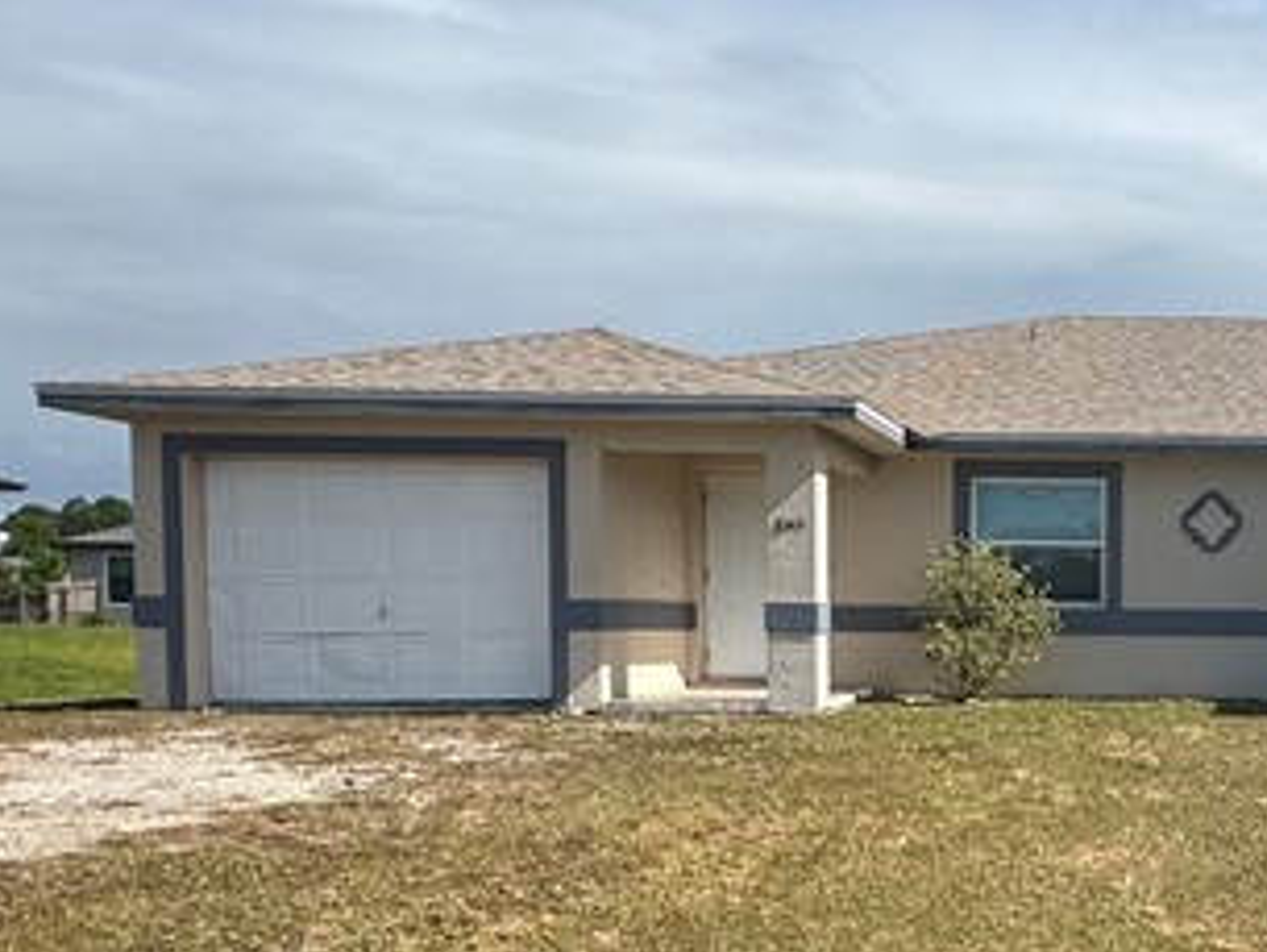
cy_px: 728
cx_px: 1259
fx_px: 1721
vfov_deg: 30.3
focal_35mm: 47
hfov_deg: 36.5
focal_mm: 2.22
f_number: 2.2
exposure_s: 1/2342
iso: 50
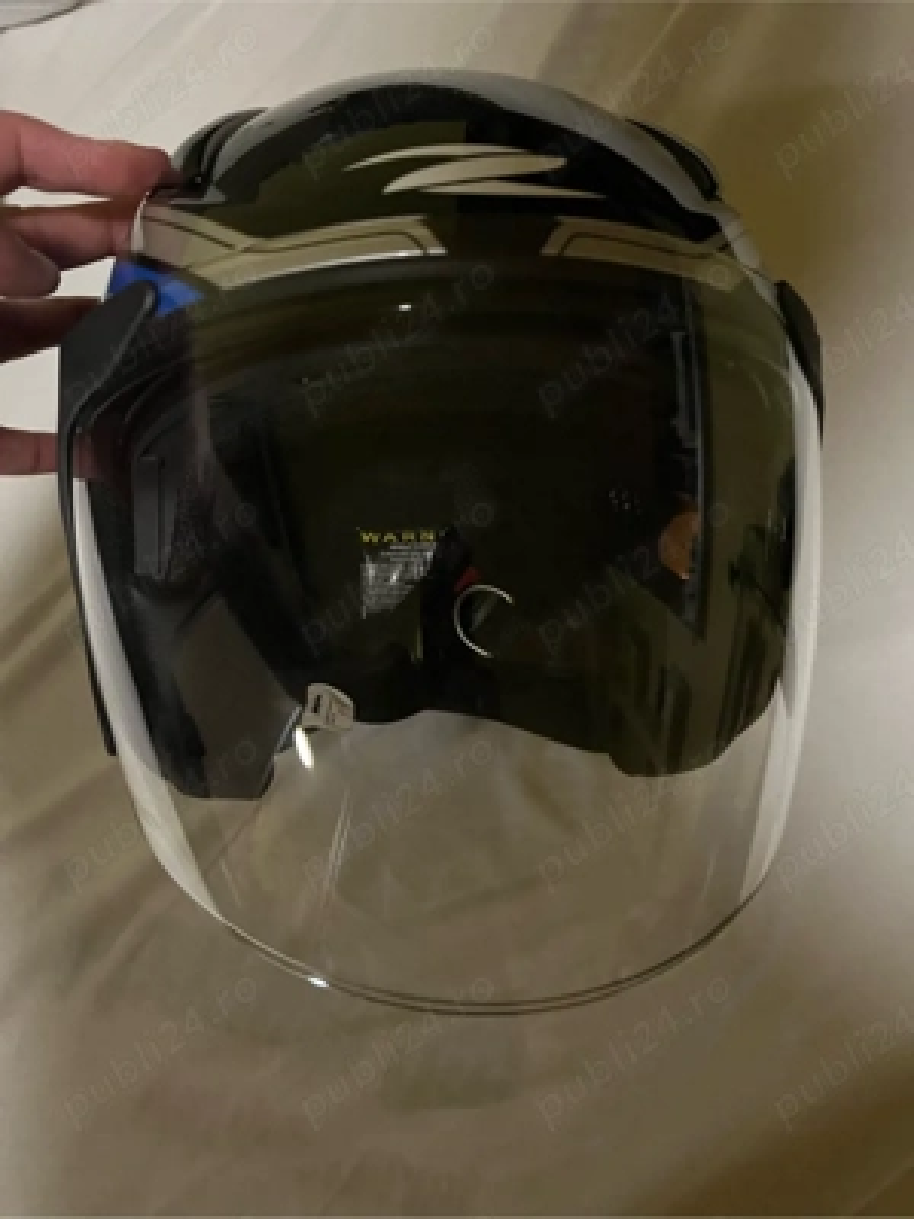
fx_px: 915
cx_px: 457
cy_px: 610
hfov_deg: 53.1
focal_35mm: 26
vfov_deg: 67.3
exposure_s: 1/25
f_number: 1.6
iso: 800
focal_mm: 5.1
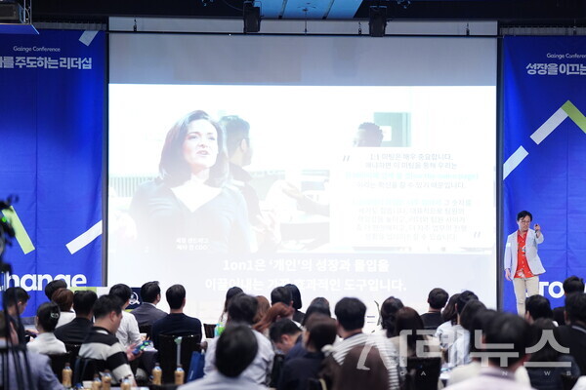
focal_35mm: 106
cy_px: 195
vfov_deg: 12.9
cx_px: 293
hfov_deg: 19.3
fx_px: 1725
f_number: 2.8
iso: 4000
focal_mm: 106
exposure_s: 1/160
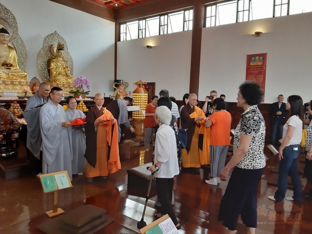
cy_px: 117
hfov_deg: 65.3
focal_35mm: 27
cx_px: 156
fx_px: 243
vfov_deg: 51.4
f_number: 1.7
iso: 250
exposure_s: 1/60
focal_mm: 3.93
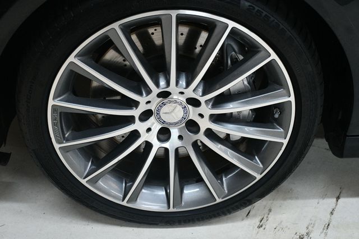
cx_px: 180
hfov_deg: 31.9
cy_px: 120
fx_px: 628
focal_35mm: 63
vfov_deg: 21.5
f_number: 4.5
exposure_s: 1/125
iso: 2200
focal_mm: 42
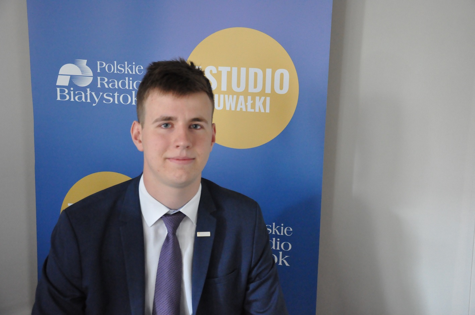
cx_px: 238
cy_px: 158
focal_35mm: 51
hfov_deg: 38.9
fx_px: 672
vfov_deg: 26.4
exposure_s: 1/40
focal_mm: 34
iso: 3200
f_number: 4.2
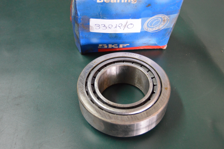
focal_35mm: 39
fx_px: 242
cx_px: 112
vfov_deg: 34.2
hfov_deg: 49.6
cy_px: 74
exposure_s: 1/60
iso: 2800
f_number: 4
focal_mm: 26
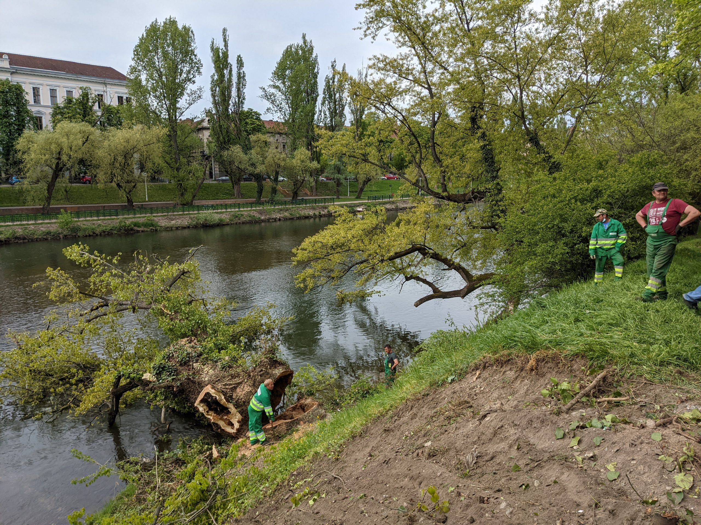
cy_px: 262
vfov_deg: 51.4
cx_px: 350
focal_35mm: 27
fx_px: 547
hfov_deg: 65.3
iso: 67
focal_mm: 4.38
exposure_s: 1/2611
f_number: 1.73
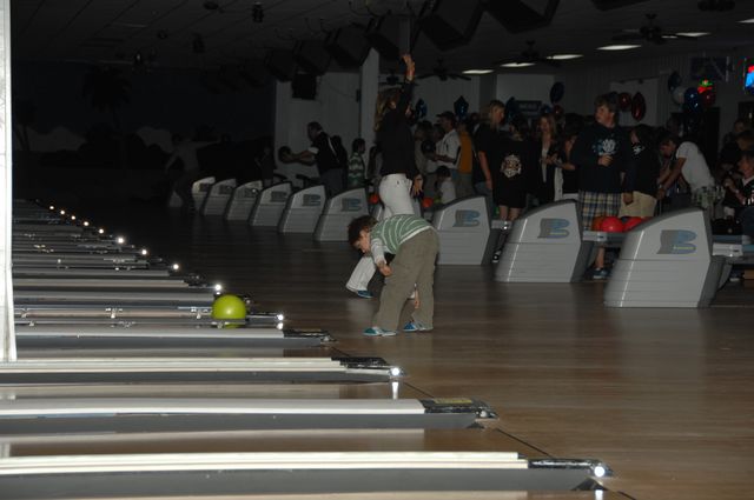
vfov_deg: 13.0
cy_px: 250
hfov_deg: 19.5
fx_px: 2196
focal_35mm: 105
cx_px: 377
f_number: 5
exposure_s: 1/125
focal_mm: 70
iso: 200
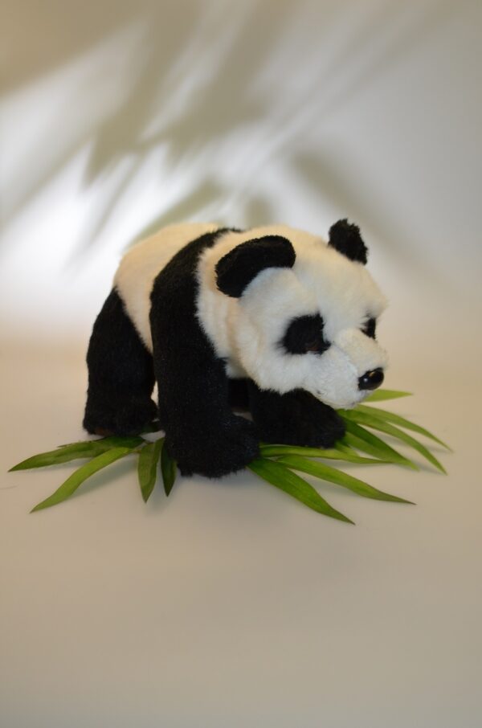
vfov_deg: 46.5
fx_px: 847
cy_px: 364
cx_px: 241
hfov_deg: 31.8
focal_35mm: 42
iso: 400
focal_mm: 28
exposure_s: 1/100
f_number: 4.5
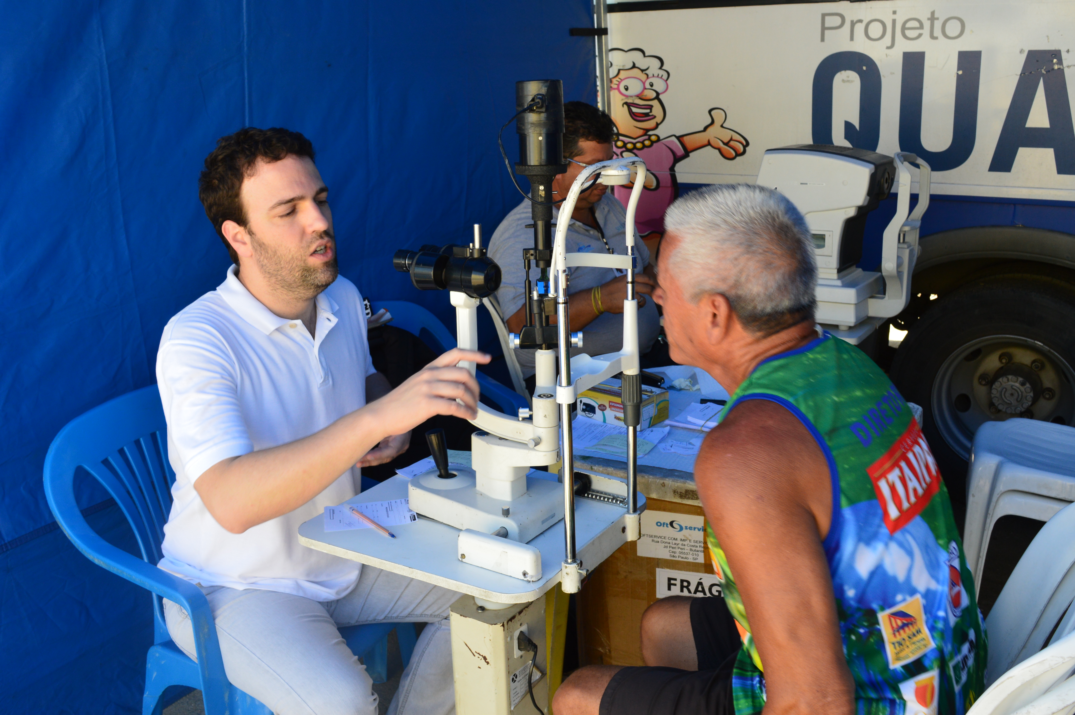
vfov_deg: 39.9
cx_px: 538
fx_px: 985
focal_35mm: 33
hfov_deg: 57.3
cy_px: 358
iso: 400
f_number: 9
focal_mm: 22
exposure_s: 1/125
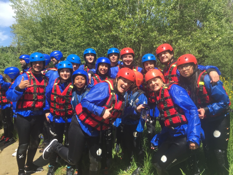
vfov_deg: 48.2
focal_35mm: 29
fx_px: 195
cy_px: 88
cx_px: 116
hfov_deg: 61.7
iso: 32
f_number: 2.2
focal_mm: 4.15
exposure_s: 1/1014
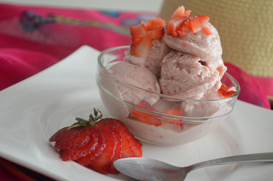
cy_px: 90
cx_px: 136
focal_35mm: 82
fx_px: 624
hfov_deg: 24.7
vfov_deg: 16.5
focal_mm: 55
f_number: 5.6
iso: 1600
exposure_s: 1/15
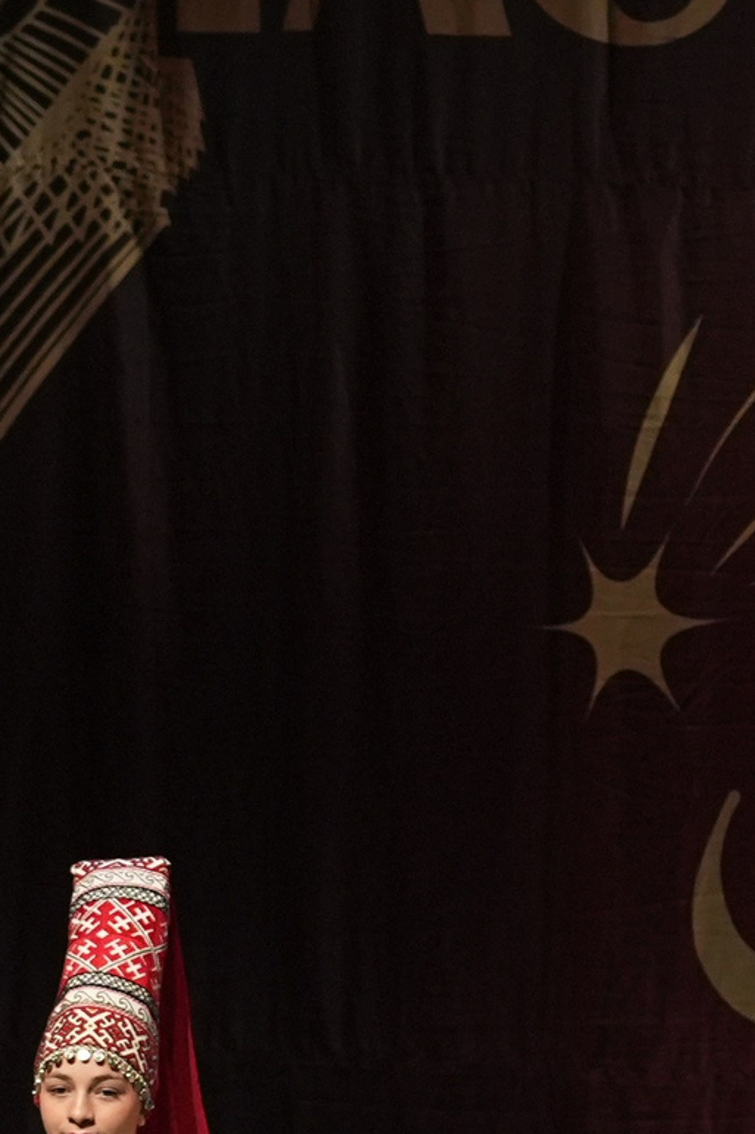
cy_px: 1127
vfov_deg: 5.3
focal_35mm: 389
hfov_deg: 3.5
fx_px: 12242
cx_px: 1052
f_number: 2.8
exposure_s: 1/400
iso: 2000
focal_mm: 78
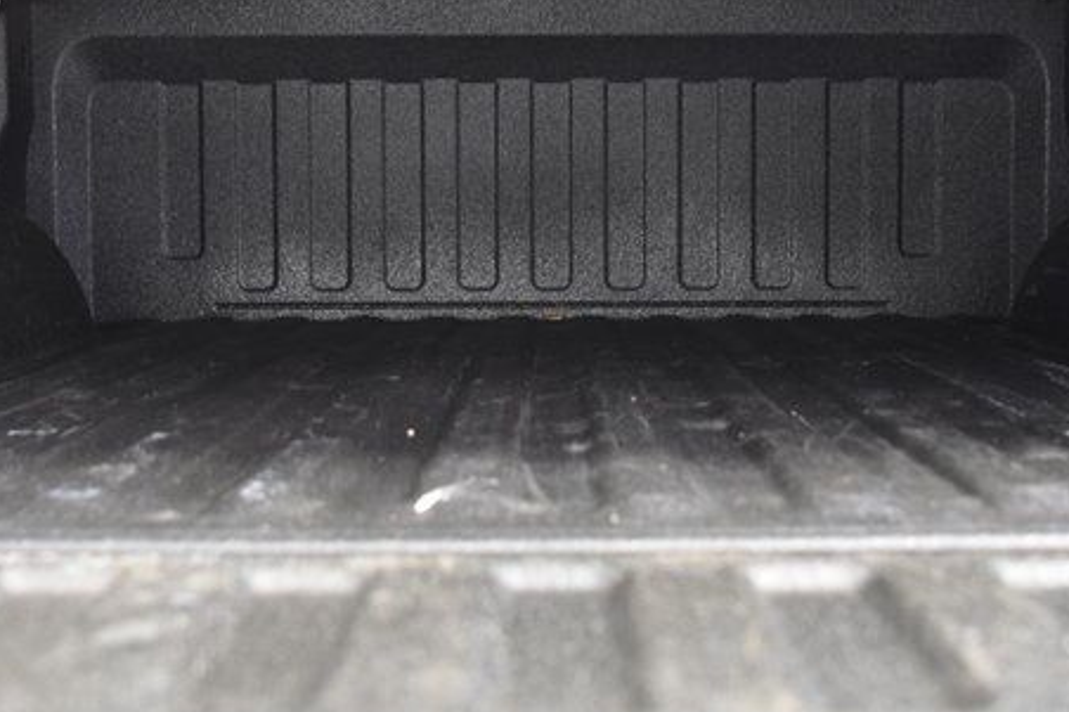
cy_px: 297
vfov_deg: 26.4
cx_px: 556
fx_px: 1514
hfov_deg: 38.9
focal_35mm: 51
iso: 1600
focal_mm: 24
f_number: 2.8
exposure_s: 1/8
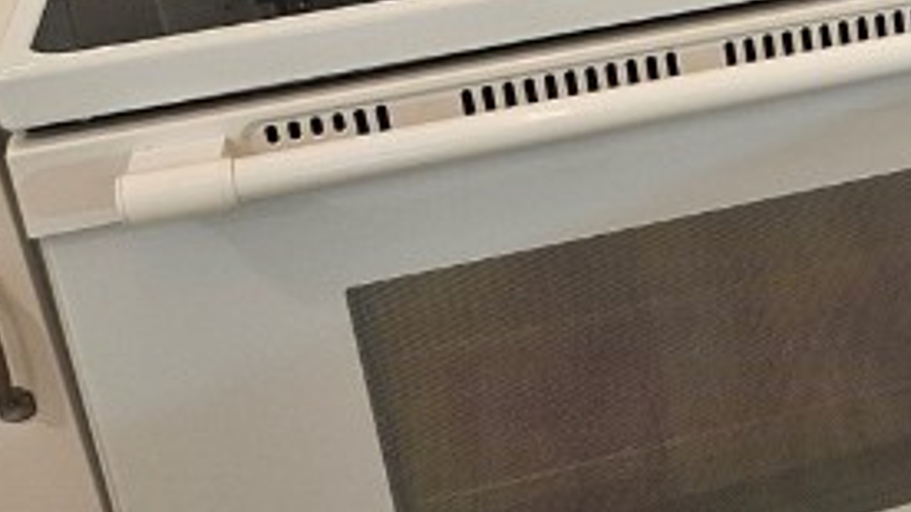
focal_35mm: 93
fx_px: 2246
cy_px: -122
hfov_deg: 18.5
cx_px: 1588
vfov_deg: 12.6
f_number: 1.8
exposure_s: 1/120
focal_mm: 5.4
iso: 125
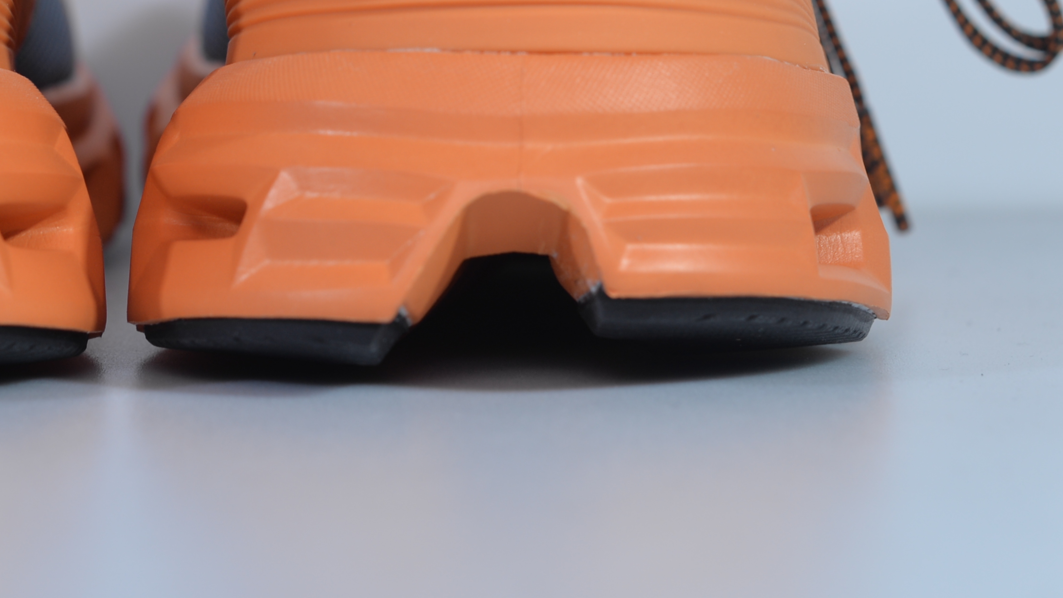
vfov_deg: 8.5
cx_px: 222
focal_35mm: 141
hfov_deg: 15.1
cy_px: -59
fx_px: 3974
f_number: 5.6
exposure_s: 1/200
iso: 100
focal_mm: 50
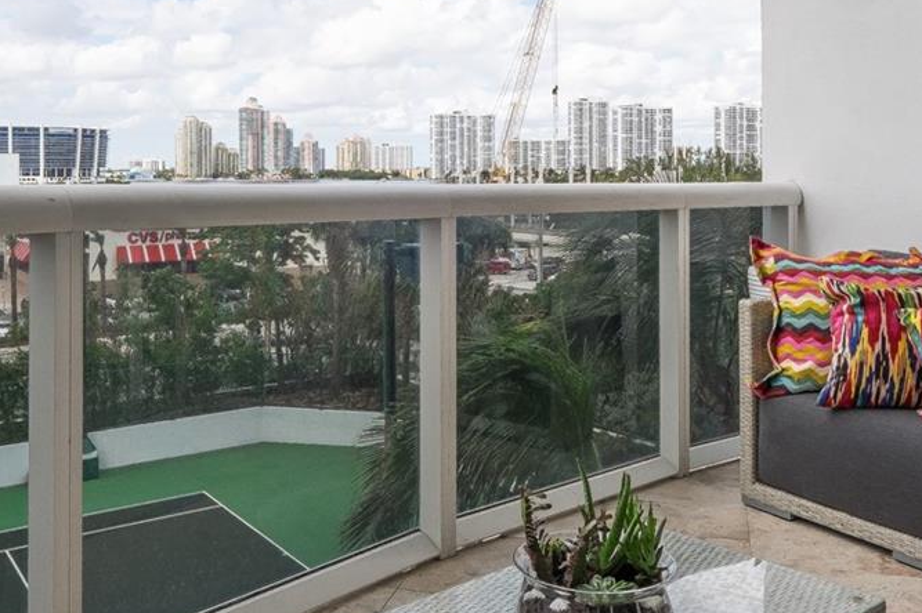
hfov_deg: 53.1
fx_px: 922
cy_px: 191
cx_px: 440
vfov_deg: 36.4
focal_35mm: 36
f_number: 8
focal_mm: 10
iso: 400
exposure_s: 1/450
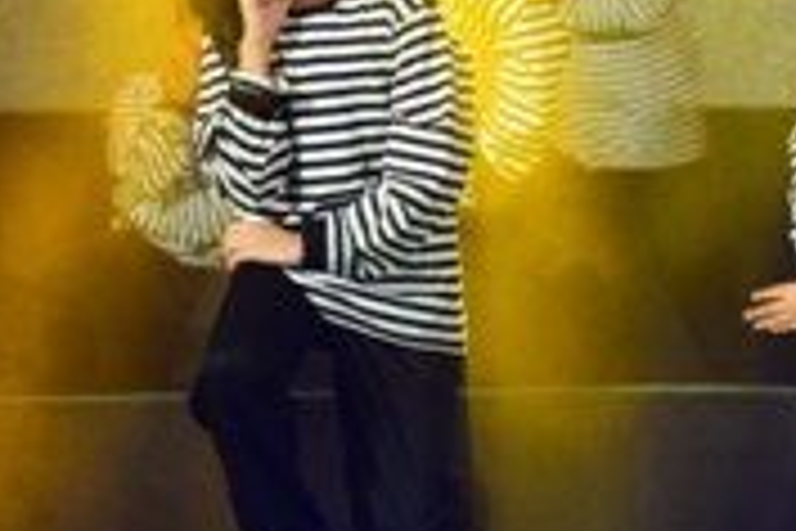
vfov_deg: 3.4
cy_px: -133
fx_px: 8932
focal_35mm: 404
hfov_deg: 5.1
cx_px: 1030
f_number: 4
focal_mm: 112
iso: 2500
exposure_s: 1/200
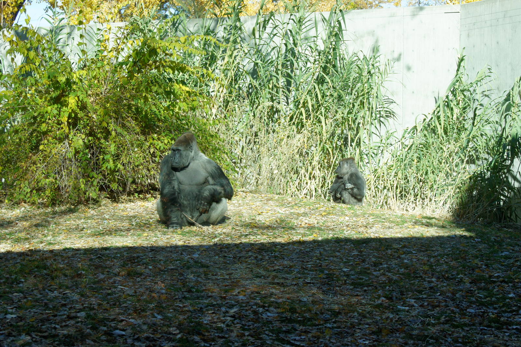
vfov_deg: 16.6
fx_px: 1194
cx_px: 260
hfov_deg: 24.6
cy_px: 174
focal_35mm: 82
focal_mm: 55
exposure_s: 1/125
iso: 200
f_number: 9
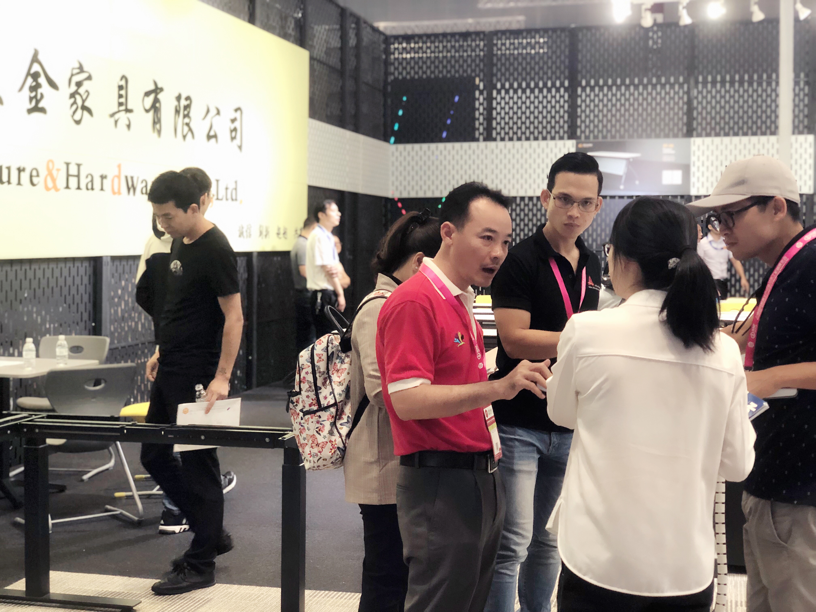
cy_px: 306
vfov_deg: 28.0
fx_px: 1226
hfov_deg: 36.8
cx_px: 408
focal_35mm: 52
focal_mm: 6
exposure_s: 1/50
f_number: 2.4
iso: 100
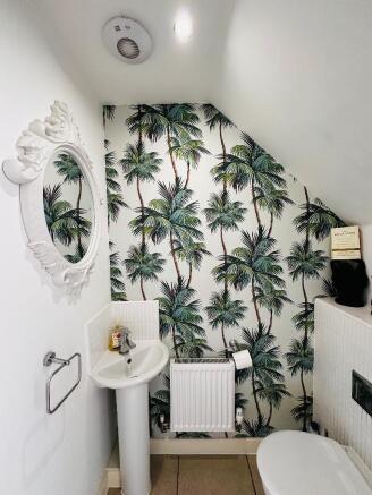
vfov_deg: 102.0
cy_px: 248
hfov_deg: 85.7
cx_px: 186
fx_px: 201
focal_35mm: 14
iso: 160
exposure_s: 1/50
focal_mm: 2.22
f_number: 2.2
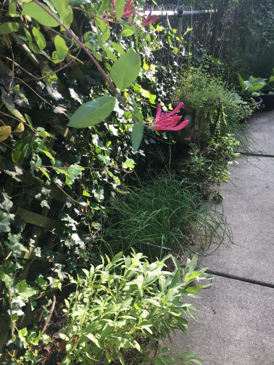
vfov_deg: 61.7
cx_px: 137
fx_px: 306
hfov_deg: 48.2
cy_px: 182
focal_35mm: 29
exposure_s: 1/109
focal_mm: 4.15
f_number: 2.2
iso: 25
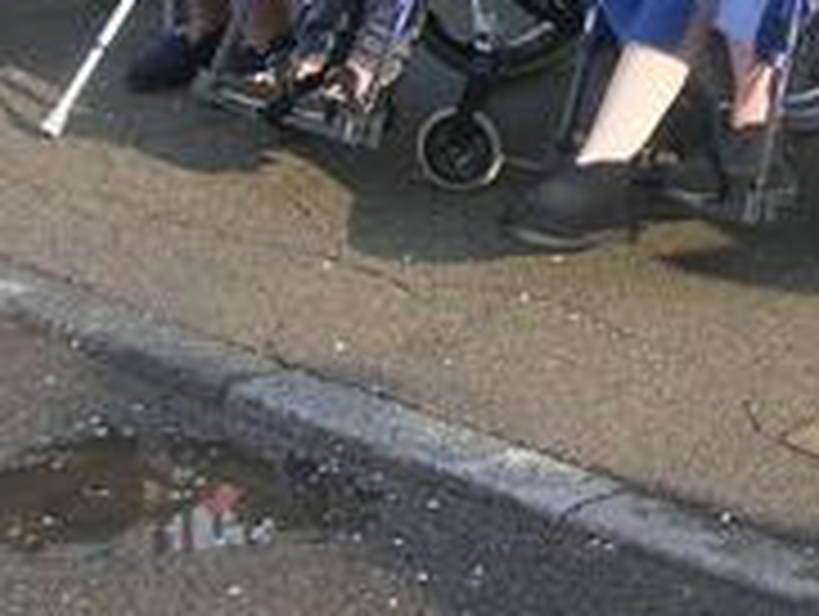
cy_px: -247
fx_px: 2914
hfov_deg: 15.1
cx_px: 1116
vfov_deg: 11.7
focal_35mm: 123
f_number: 2.8
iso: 50
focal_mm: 5.8
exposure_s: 1/352
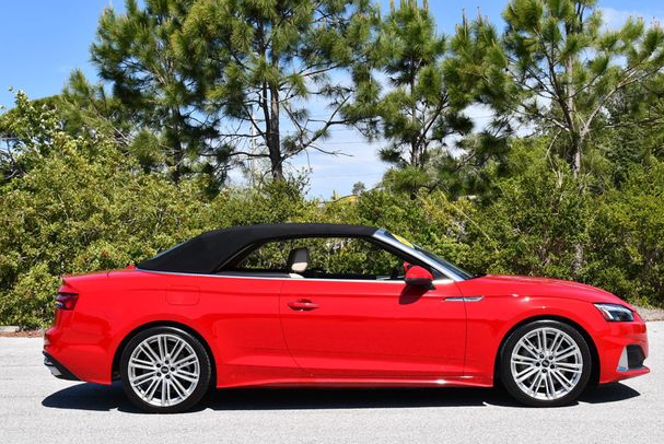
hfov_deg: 33.9
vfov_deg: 23.0
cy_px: 232
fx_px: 1089
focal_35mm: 59
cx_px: 341
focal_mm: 28
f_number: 8
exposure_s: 1/250
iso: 100
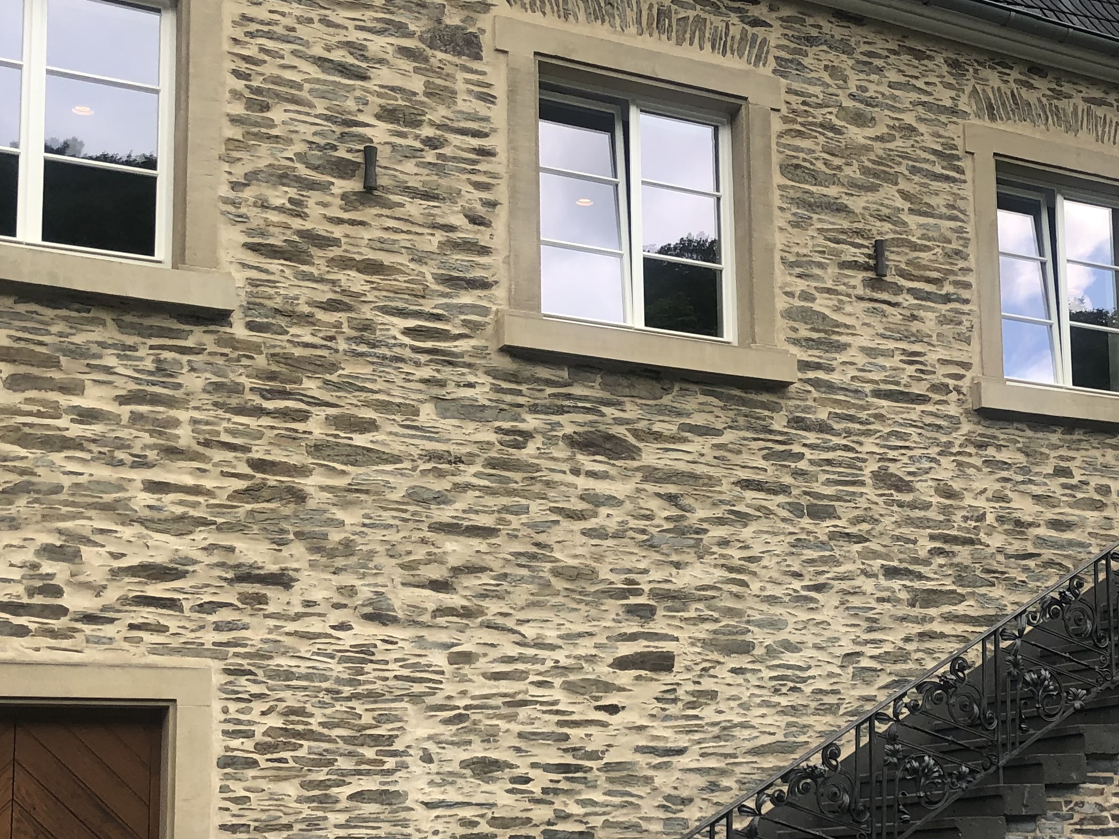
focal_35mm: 58
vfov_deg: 25.0
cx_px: 933
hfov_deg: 32.1
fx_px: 1875
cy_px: 609
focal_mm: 4
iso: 20
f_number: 1.8
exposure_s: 1/338
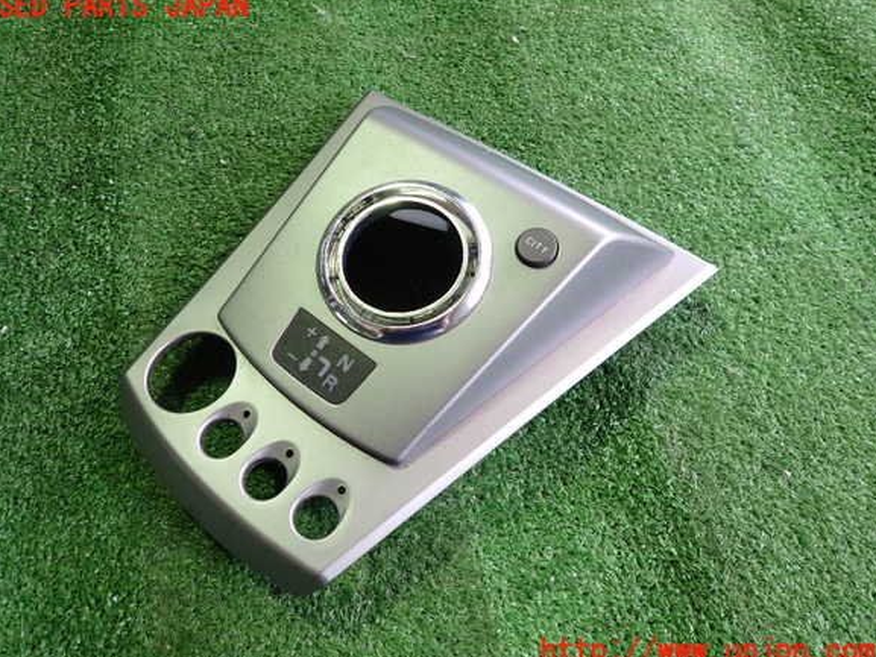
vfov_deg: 53.1
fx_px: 658
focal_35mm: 26
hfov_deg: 67.3
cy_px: 329
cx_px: 428
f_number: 2
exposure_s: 1/30
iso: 200
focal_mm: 4.5
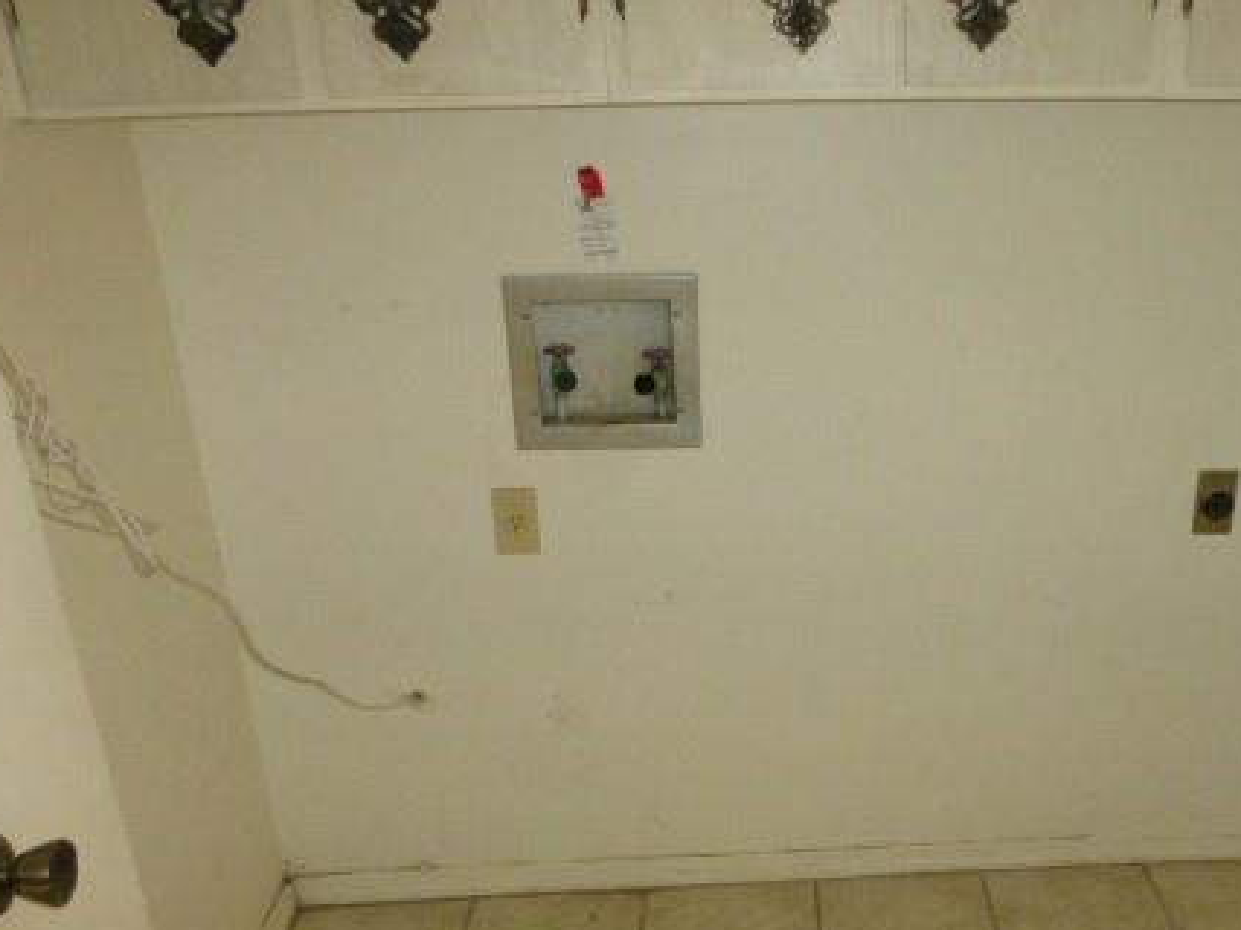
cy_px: 532
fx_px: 1290
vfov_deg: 39.6
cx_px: 840
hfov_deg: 50.3
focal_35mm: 36
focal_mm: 4.3
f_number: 3.3
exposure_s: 1/60
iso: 800
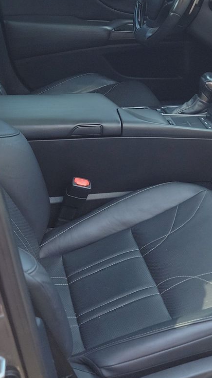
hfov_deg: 22.2
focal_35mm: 54
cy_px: 153
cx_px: 121
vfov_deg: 38.4
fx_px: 540
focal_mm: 6.7
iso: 50
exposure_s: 1/59
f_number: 1.8
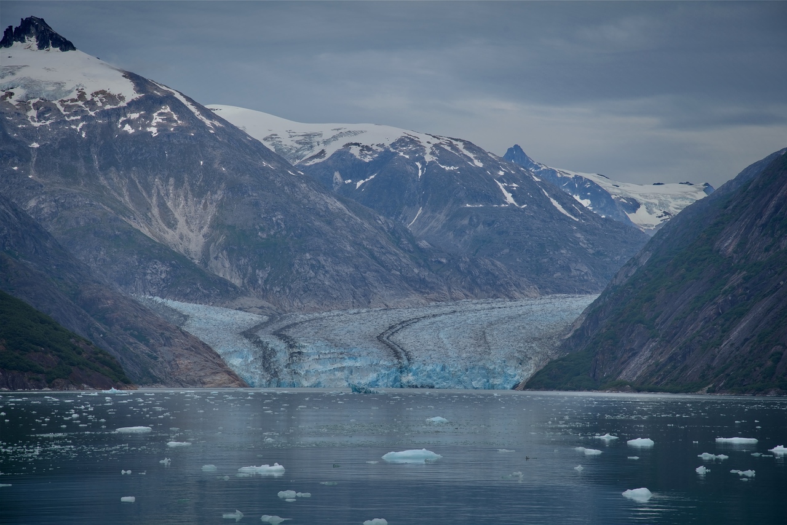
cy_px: 262
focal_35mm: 120
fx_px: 2624
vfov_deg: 11.4
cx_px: 394
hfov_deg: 17.1
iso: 100
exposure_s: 1/250
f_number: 8
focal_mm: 120
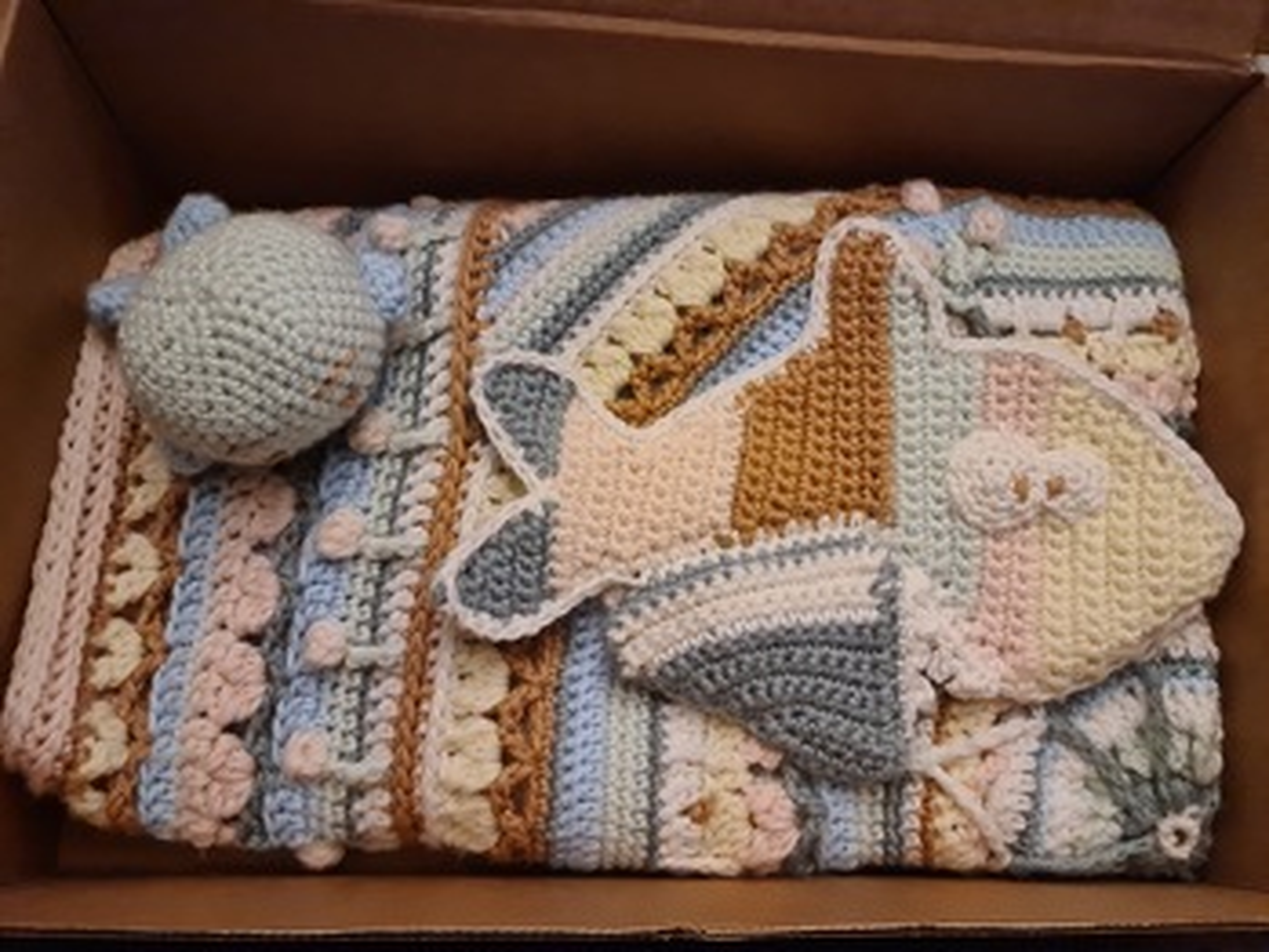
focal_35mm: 27
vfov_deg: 51.4
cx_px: 634
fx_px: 990
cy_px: 476
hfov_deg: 65.3
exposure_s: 1/25
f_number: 2
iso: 640
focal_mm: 5.9
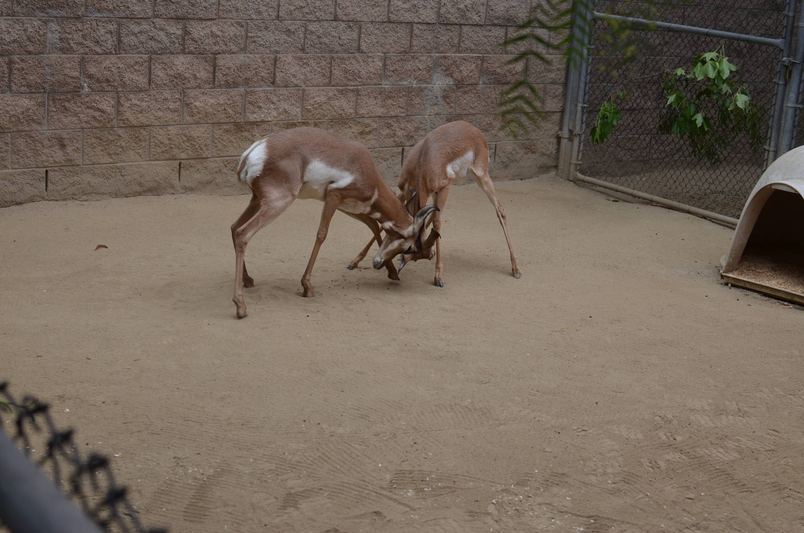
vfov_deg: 25.6
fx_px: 1170
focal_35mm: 52
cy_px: 266
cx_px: 402
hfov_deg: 37.9
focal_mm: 35
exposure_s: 1/1000
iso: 400
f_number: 4
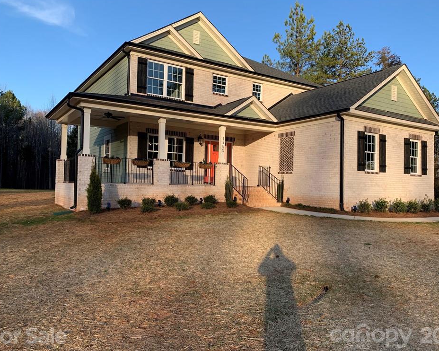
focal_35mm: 28
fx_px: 364
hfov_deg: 62.2
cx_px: 228
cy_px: 177
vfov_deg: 51.5
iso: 25
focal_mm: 4.25
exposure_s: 1/759
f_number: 1.8
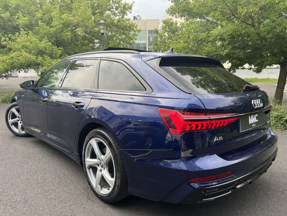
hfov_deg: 67.3
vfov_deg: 53.1
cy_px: 108
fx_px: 216
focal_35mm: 26
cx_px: 144
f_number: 1.5
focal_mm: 5.7
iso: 50
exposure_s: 1/853
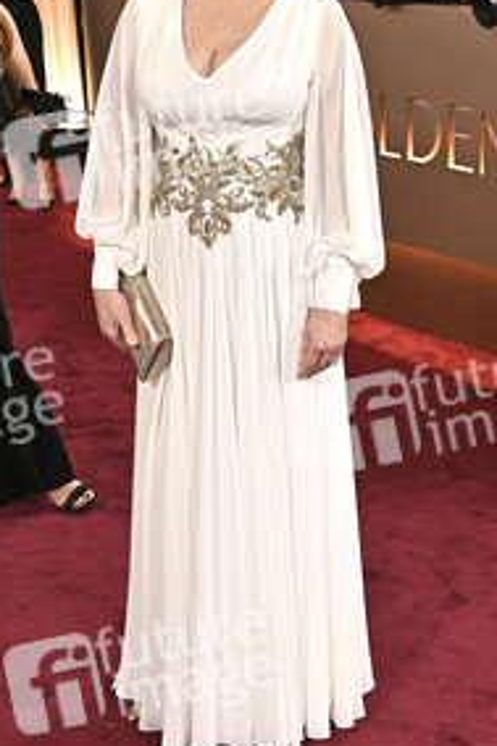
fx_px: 1140
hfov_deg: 24.6
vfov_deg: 36.1
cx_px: 216
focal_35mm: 55
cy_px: 278
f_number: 5.6
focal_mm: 39
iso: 2500
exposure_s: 1/320
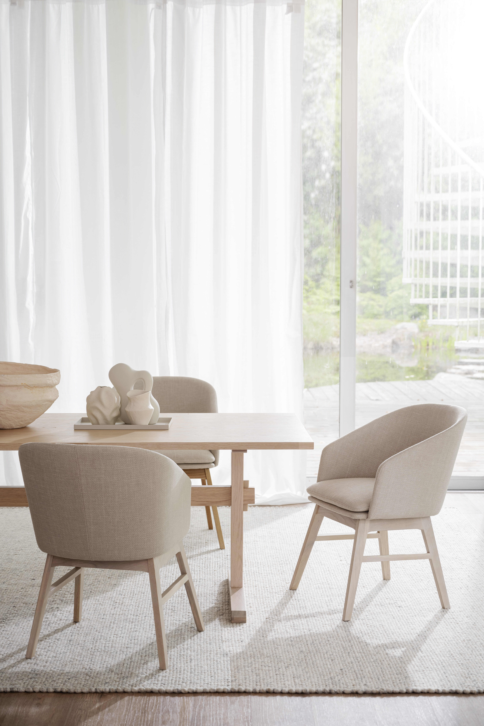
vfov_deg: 35.6
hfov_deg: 24.2
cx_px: 242
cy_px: 363
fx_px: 1129
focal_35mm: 56
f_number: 4
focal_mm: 56
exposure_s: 1/100
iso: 200
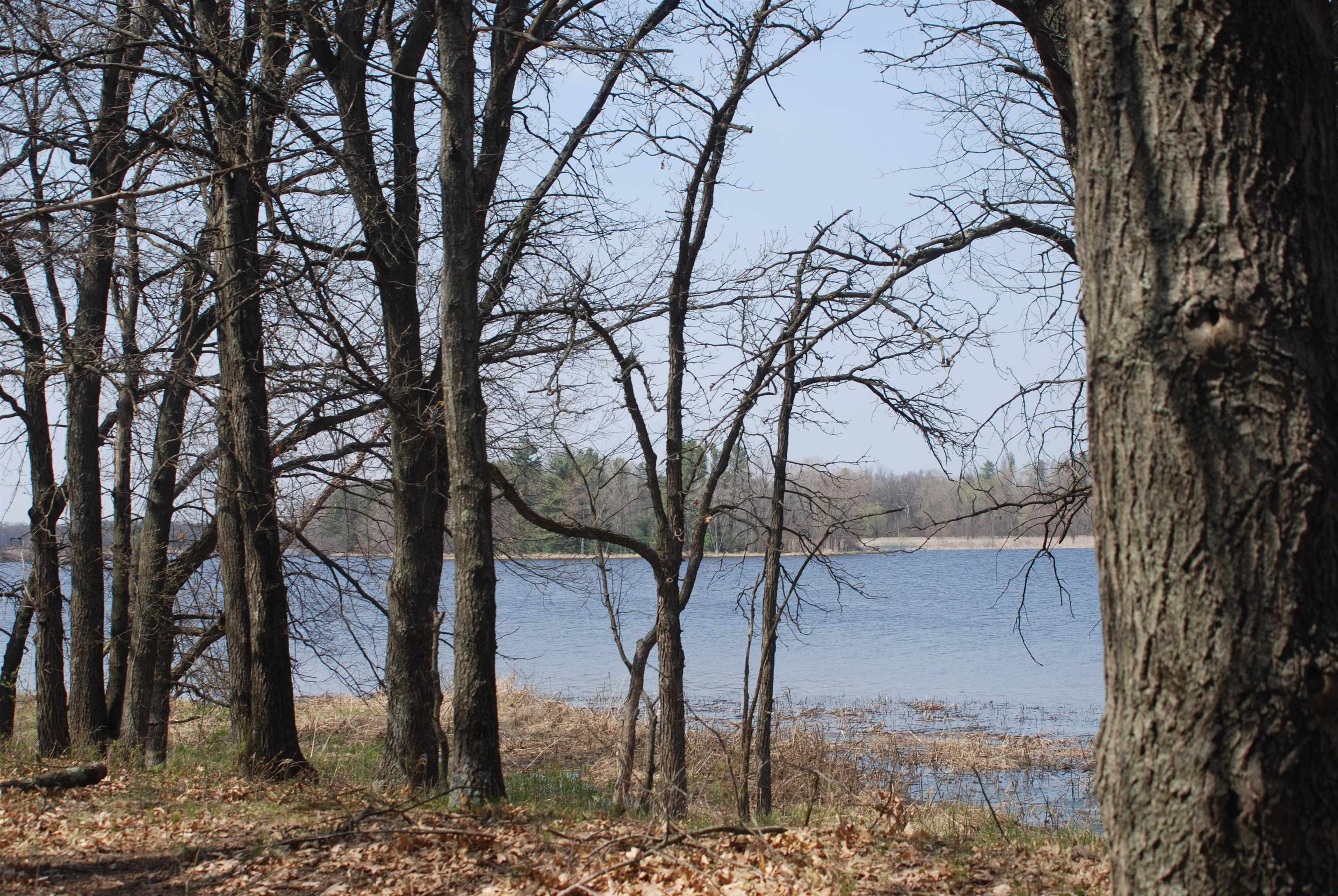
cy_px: 448
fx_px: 2233
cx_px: 669
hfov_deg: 33.4
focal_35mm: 60
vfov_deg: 22.7
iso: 100
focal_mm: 40
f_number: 6.3
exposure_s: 1/160
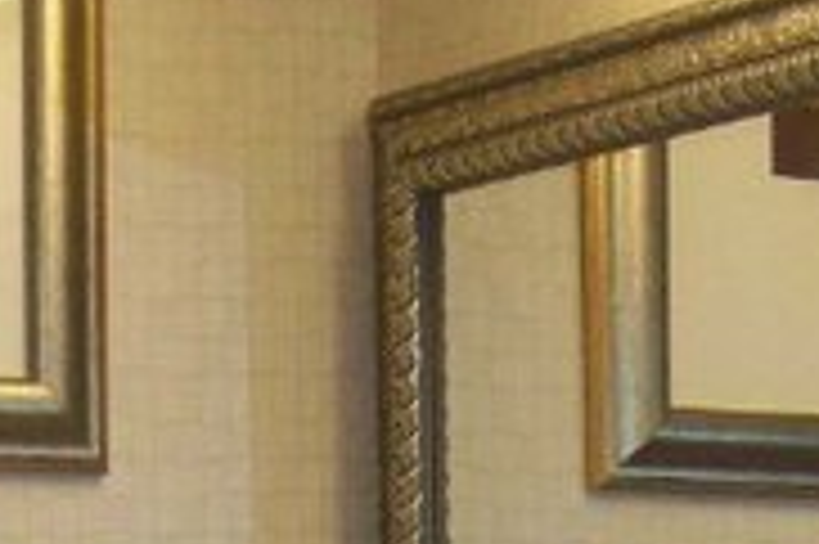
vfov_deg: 7.4
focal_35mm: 174
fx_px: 3955
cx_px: 130
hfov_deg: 11.8
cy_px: 1317
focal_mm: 6.3
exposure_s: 1/60
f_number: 2.8
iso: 200
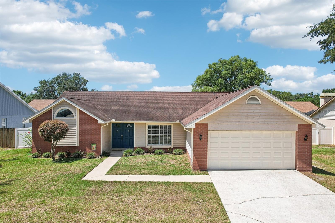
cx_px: 168
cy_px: 112
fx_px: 205
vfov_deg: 57.2
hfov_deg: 78.6
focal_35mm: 22
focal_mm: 8.4
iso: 100
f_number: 2.8
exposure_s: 1/2500
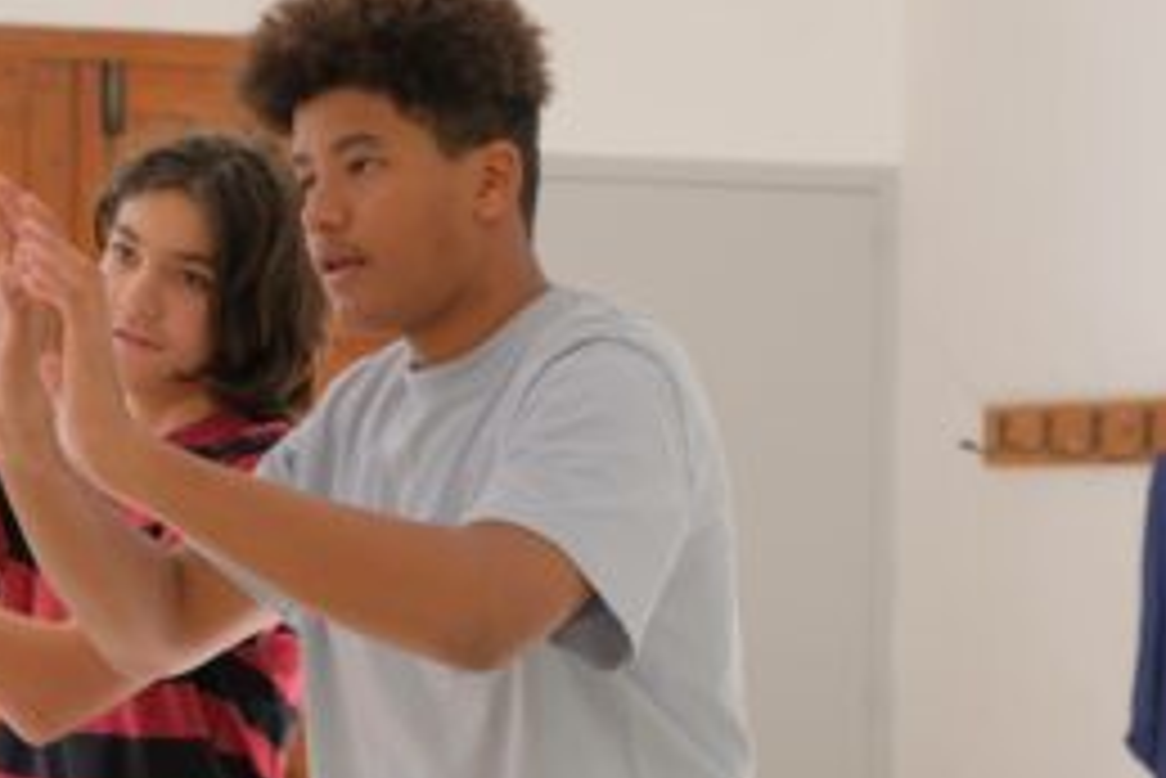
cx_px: 437
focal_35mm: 128
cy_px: 479
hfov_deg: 16.0
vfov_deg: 10.7
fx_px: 4148
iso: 800
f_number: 4
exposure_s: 1/160
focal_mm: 55
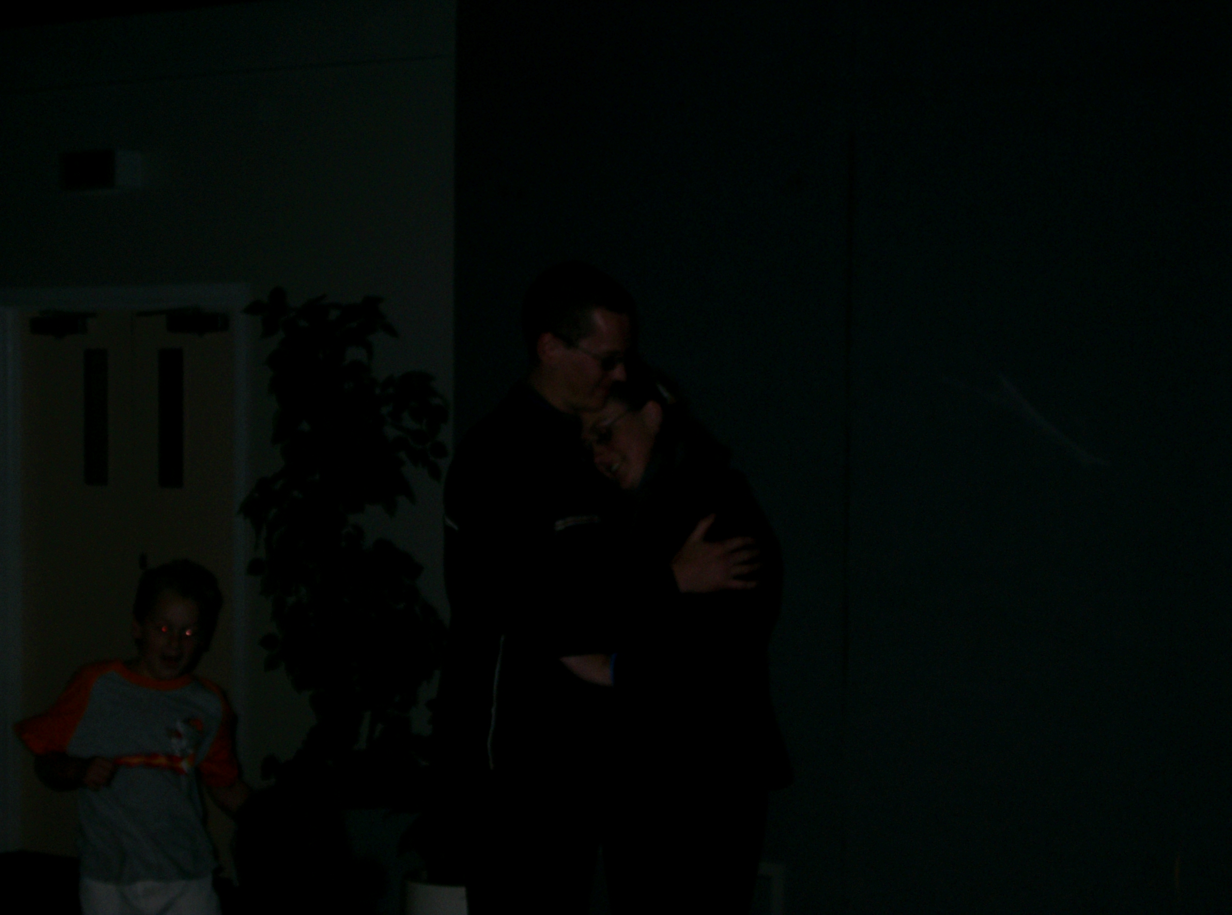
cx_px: 616
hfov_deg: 22.6
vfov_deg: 16.9
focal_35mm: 87
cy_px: 458
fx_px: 3086
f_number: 4.2
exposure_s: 1/60
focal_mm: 17.7
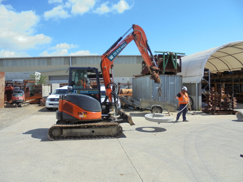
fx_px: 183
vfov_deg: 53.1
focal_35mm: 26
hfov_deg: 67.3
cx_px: 122
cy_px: 91
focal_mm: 4.6
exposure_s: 1/1000
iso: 100
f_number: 3.5
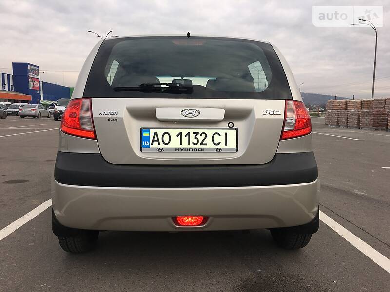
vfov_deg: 48.2
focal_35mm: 29
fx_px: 327
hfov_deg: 61.7
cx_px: 195
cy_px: 146
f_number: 2.2
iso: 25
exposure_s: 1/452
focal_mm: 4.2
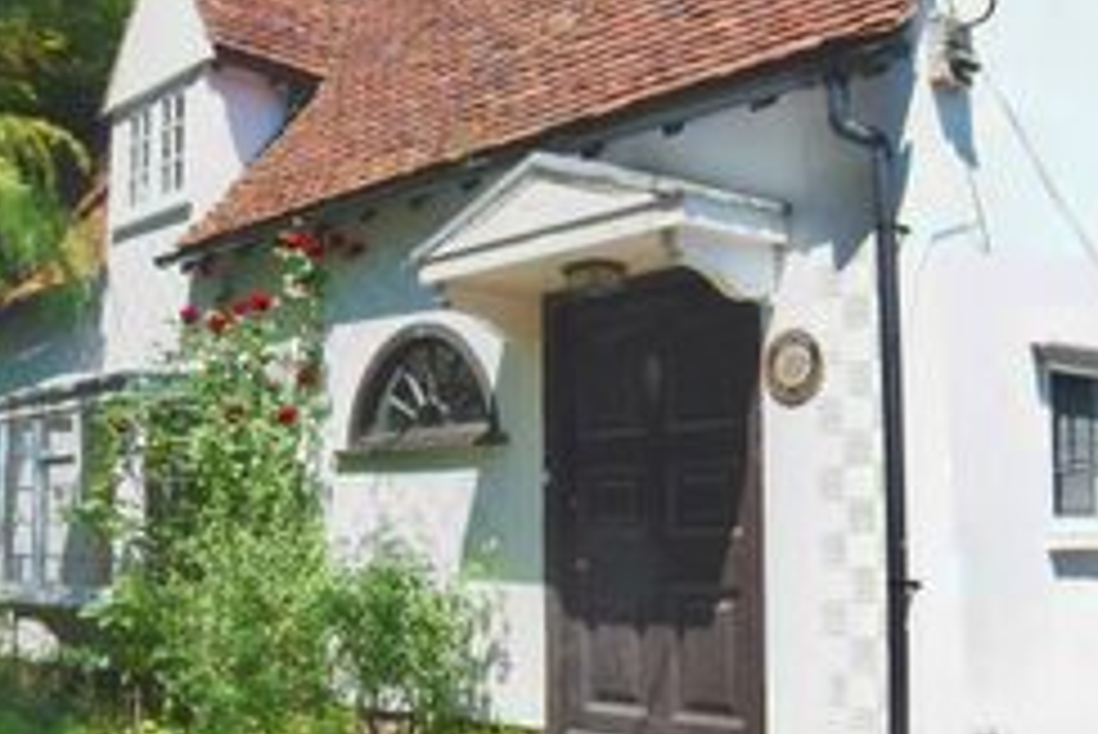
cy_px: 421
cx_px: 459
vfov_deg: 31.2
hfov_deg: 45.2
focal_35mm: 43
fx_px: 1312
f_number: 9
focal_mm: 10
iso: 200
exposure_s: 1/320
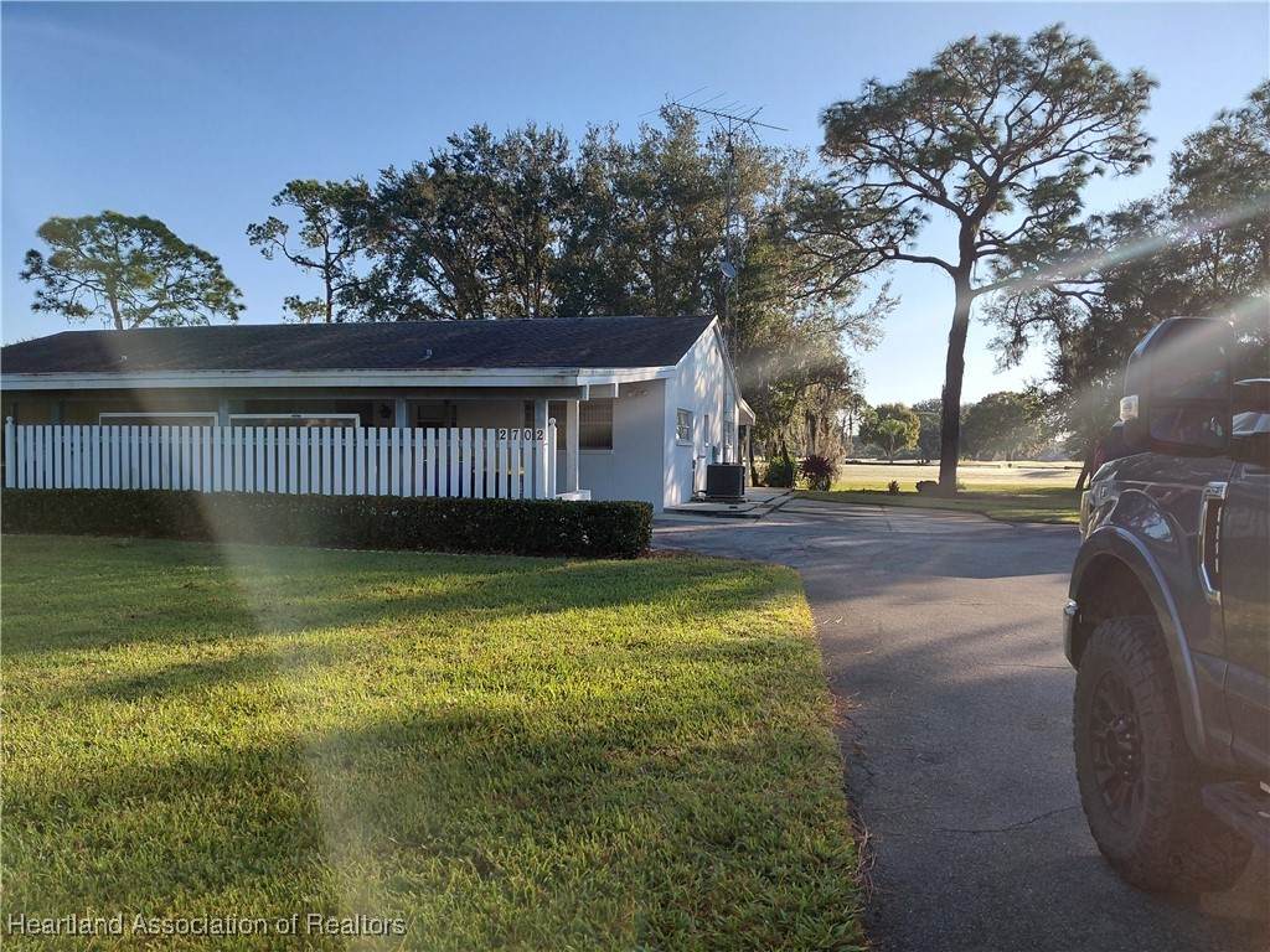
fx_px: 917
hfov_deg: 69.4
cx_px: 635
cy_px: 476
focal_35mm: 25
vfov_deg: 54.9
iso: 50
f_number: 1.8
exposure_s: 1/1226
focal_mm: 4.69
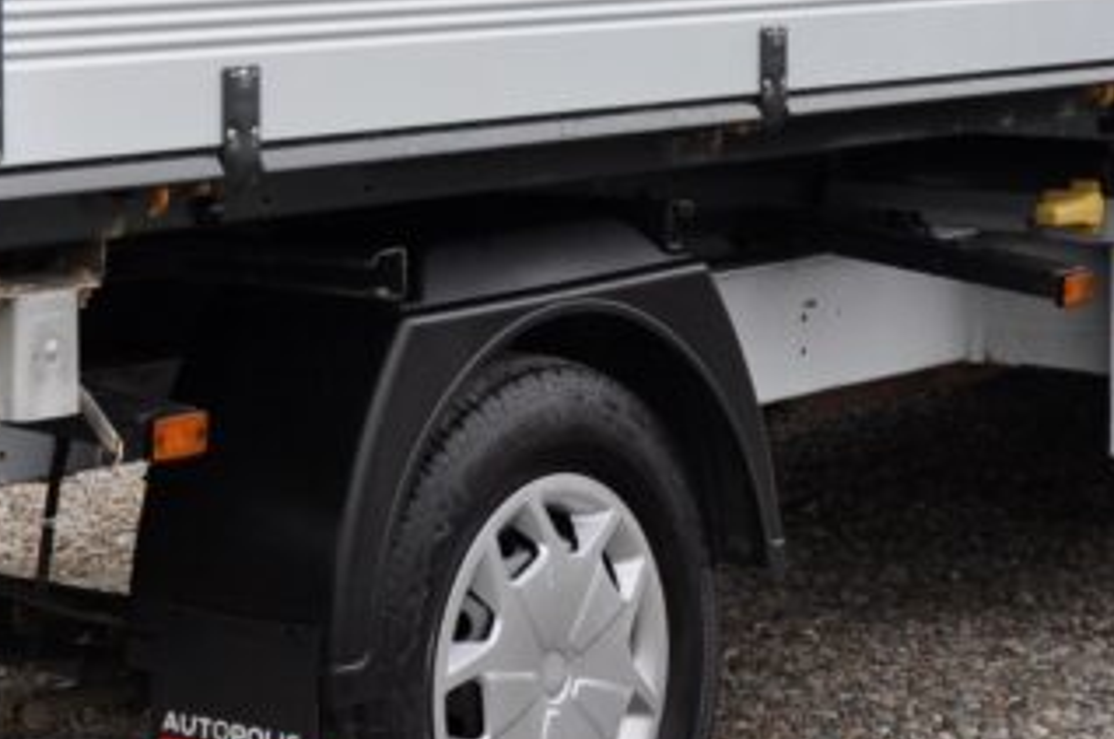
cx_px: 224
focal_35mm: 121
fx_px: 3726
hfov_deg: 16.9
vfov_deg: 11.1
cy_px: -151
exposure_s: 1/125
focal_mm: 25
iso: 500
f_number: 5.6
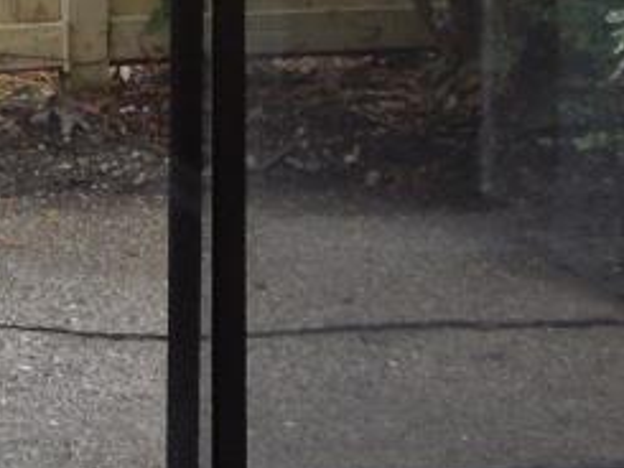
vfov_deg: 6.0
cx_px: -110
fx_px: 4310
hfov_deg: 8.2
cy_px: -612
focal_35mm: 239
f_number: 3.8
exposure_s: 1/50
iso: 100
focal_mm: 7
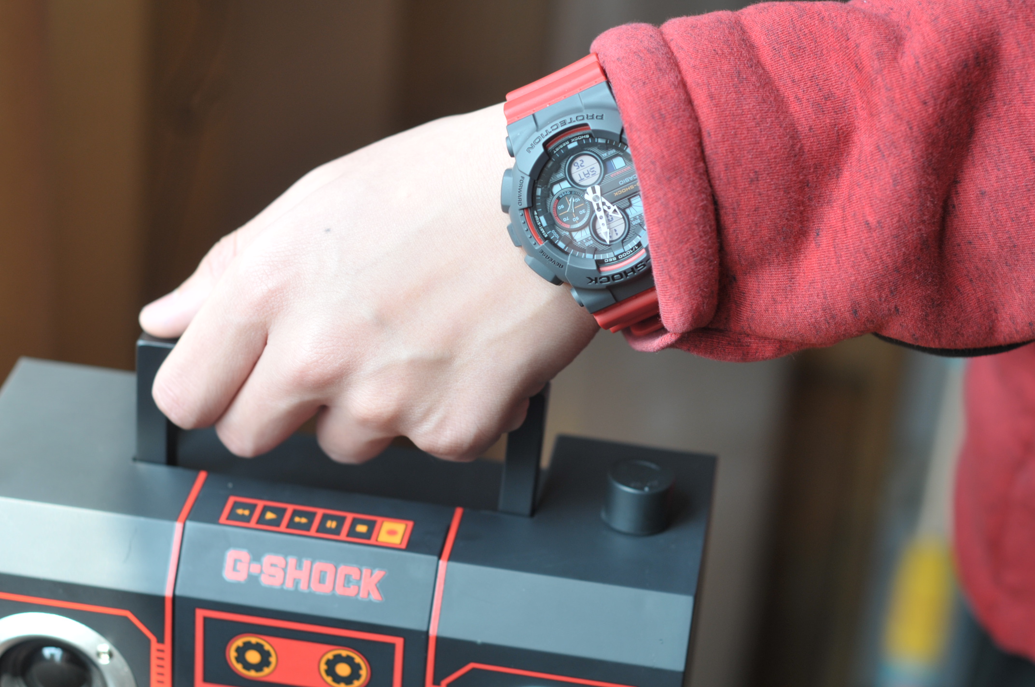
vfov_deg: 18.1
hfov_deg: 27.0
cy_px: 344
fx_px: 2154
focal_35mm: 75
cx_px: 518
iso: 200
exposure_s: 1/160
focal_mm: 50
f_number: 3.5
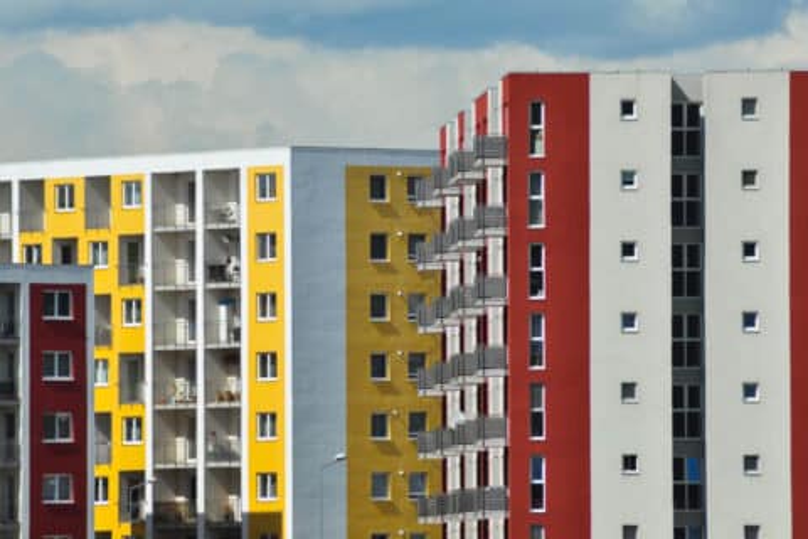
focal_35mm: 450
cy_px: 270
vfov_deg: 3.1
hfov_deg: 4.6
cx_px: 404
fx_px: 10099
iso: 250
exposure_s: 1/640
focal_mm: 300
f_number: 10
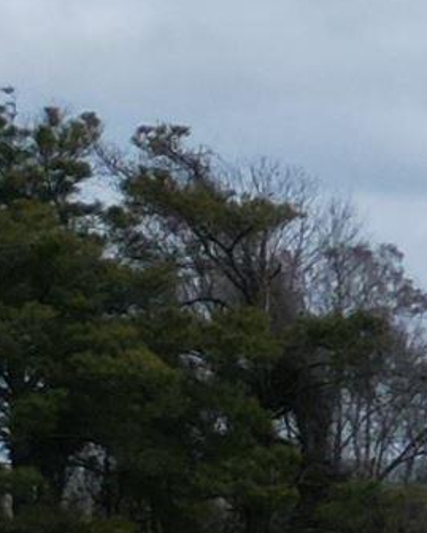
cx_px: 2073
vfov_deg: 9.0
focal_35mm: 214
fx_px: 3379
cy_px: 293
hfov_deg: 5.6
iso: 140
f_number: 1.7
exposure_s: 1/4000
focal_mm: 6.72
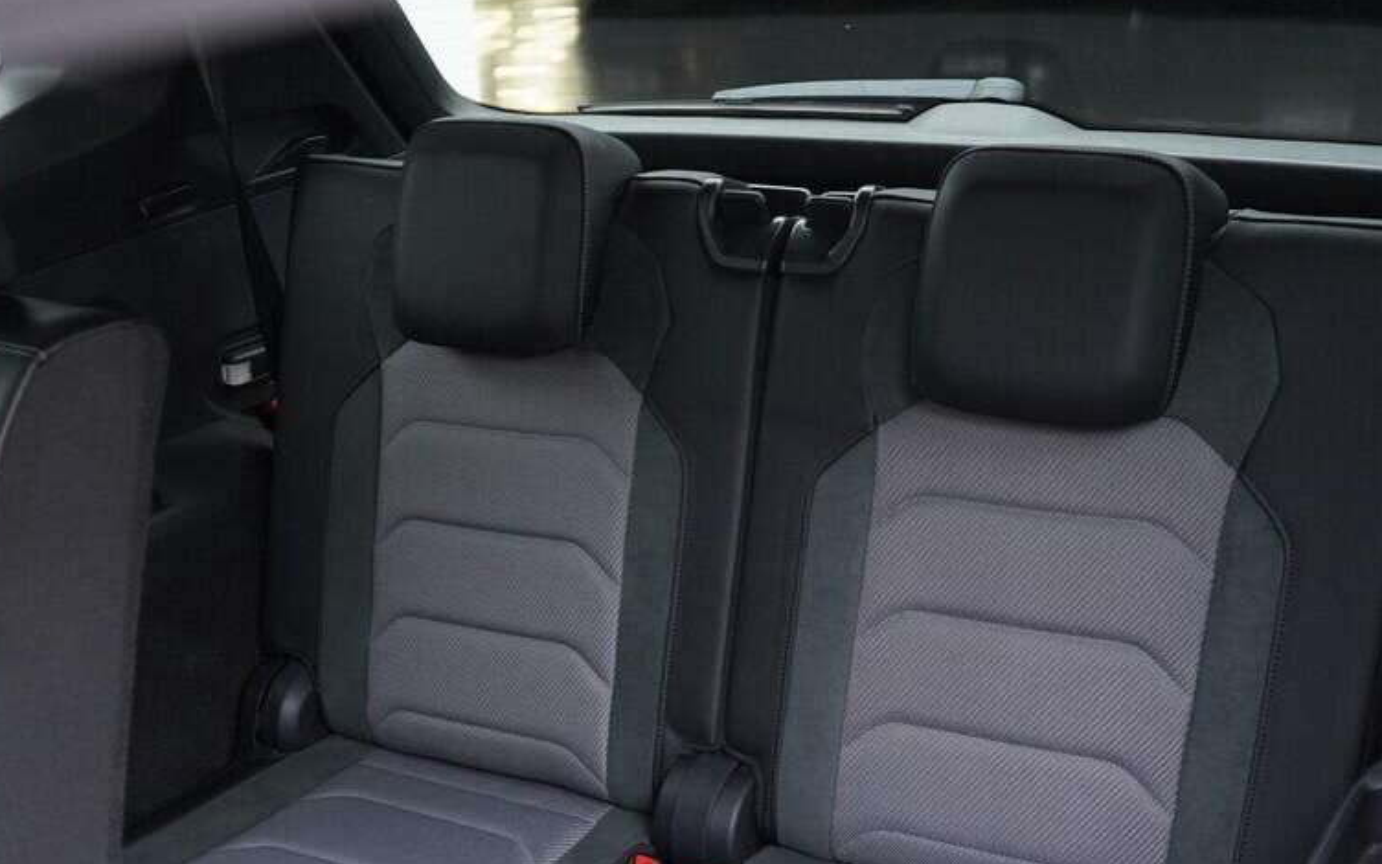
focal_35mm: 50
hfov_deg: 40.2
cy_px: 617
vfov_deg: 25.6
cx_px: 594
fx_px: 1883
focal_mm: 24
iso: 1000
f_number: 2.8
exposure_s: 1/40
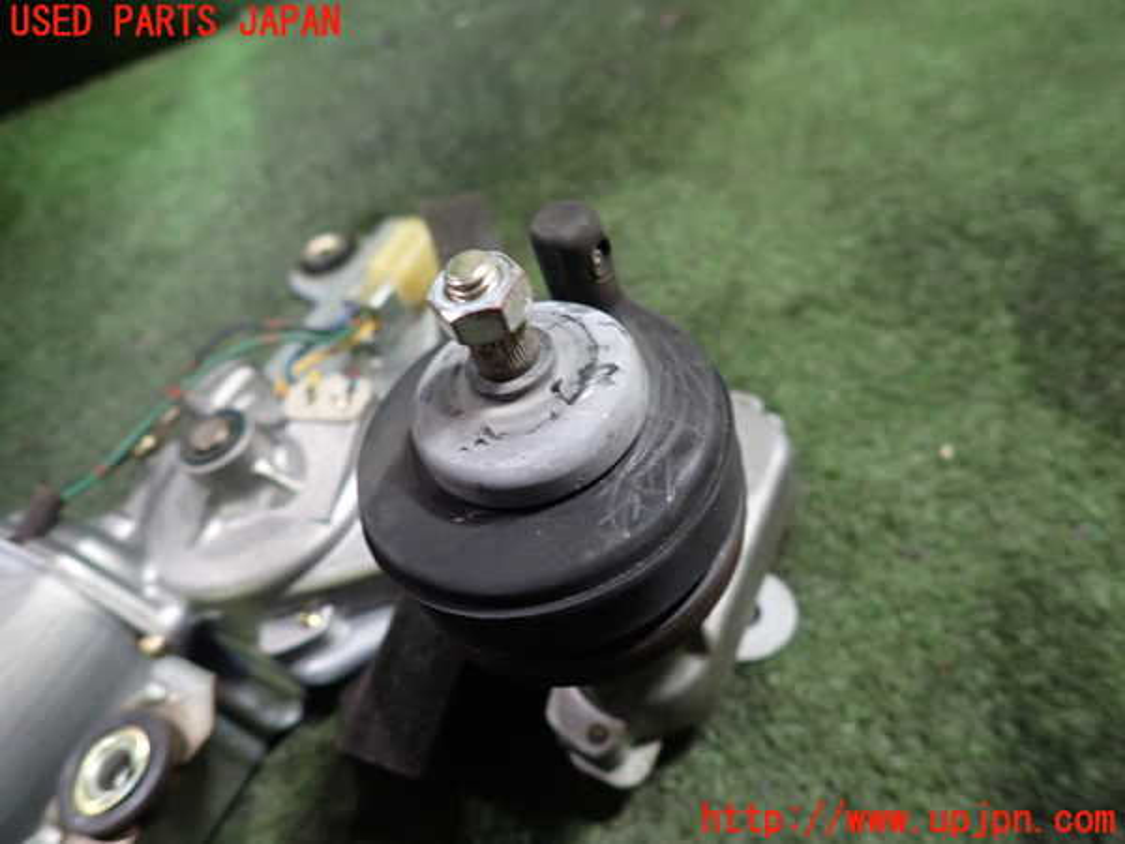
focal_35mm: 25
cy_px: 422
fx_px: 812
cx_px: 562
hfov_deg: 69.4
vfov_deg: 54.9
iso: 250
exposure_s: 1/30
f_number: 2
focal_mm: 4.5
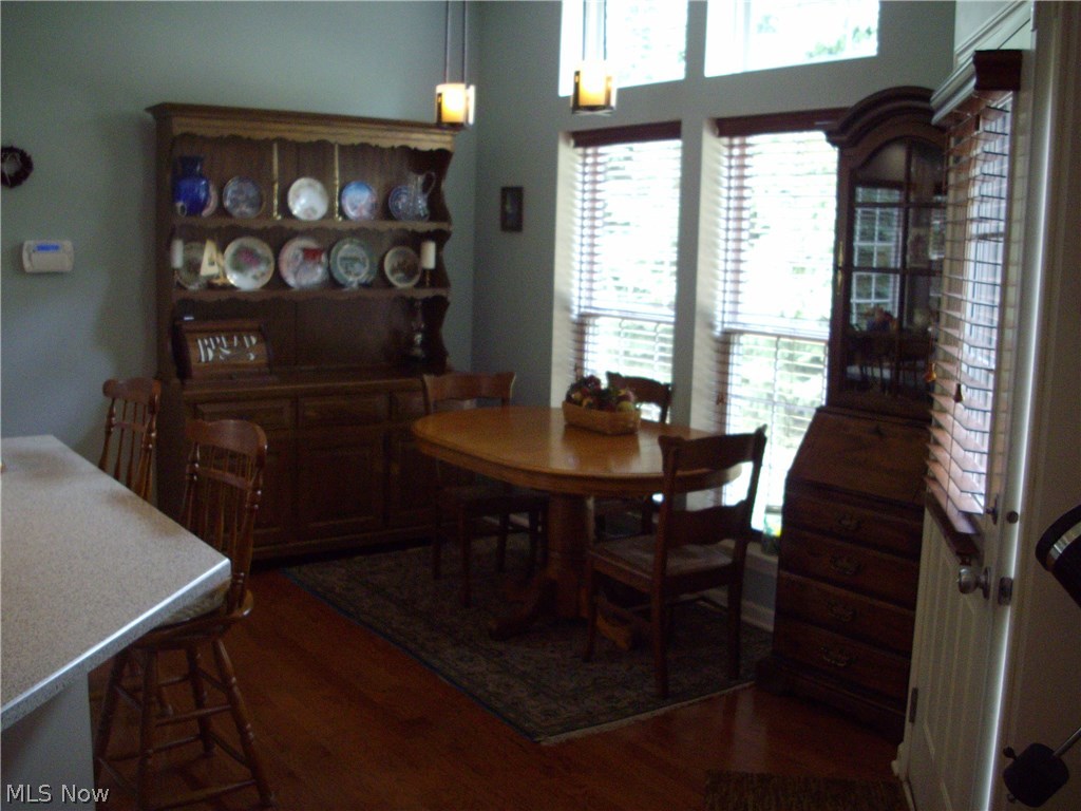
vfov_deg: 38.7
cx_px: 540
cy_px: 406
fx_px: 1155
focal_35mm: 37
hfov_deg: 50.1
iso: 291
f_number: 2.8
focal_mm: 6.2
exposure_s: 1/50
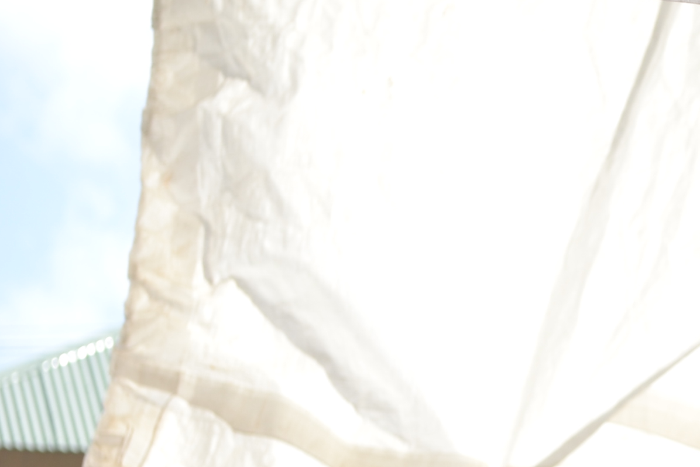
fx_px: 4635
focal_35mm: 238
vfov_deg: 5.7
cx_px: 998
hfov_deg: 8.5
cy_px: 617
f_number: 7.1
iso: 100
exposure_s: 1/200
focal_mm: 55
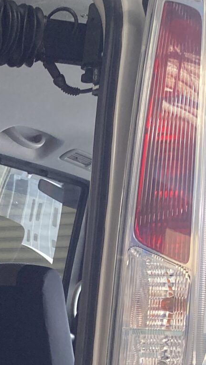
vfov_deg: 19.1
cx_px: -215
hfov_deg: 10.9
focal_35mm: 101
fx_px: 980
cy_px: 510
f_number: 1.8
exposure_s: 1/60
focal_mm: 3.99
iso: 80
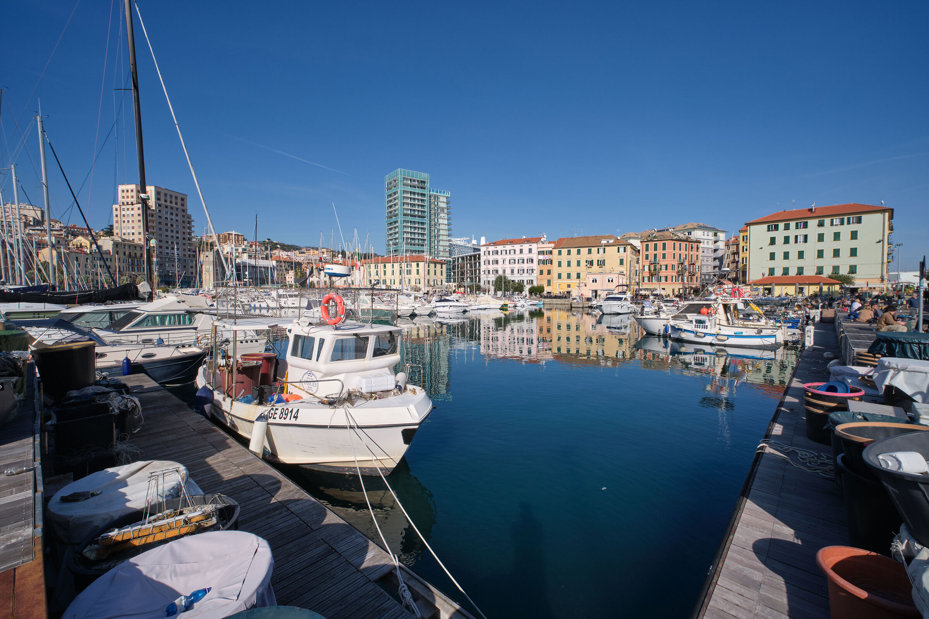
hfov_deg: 100.4
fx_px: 387
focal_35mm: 15
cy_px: 310
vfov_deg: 77.3
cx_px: 464
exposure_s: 1/480
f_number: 8
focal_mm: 10
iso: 200
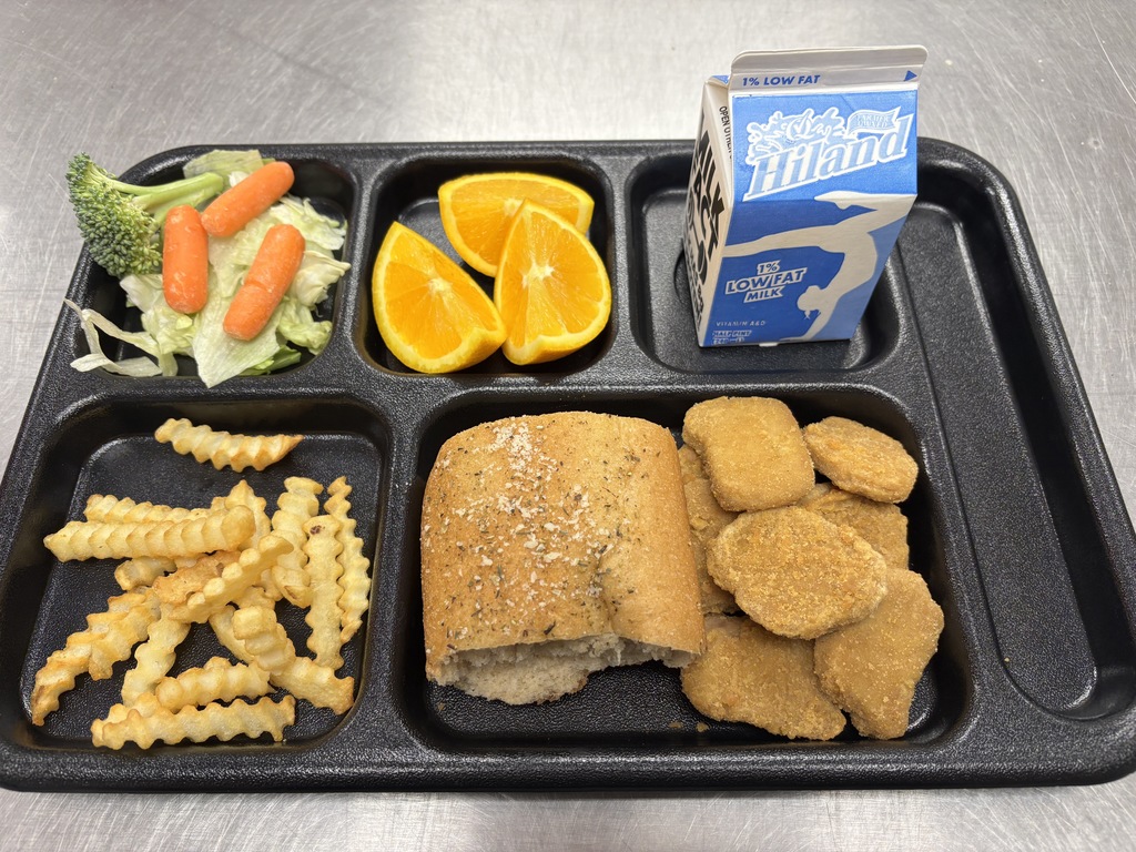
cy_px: 426
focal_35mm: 26
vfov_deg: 53.1
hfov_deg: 67.3
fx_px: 853
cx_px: 568
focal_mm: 5.96
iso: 80
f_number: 1.6
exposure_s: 1/120
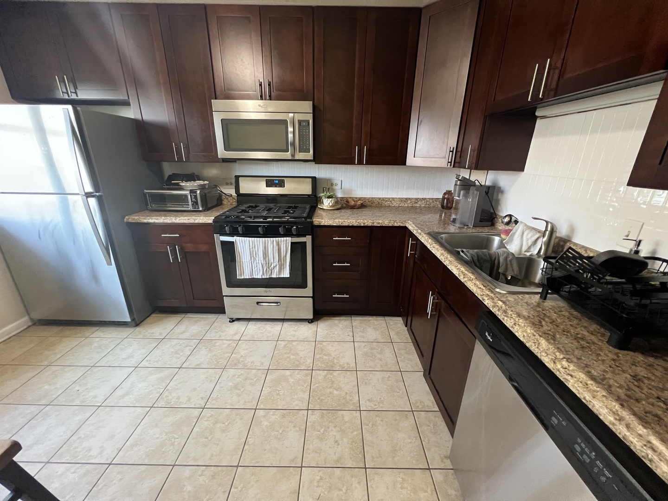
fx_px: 251
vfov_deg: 89.9
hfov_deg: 106.2
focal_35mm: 13
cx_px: 334
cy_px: 250
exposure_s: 1/60
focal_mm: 1.57
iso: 500
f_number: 1.8
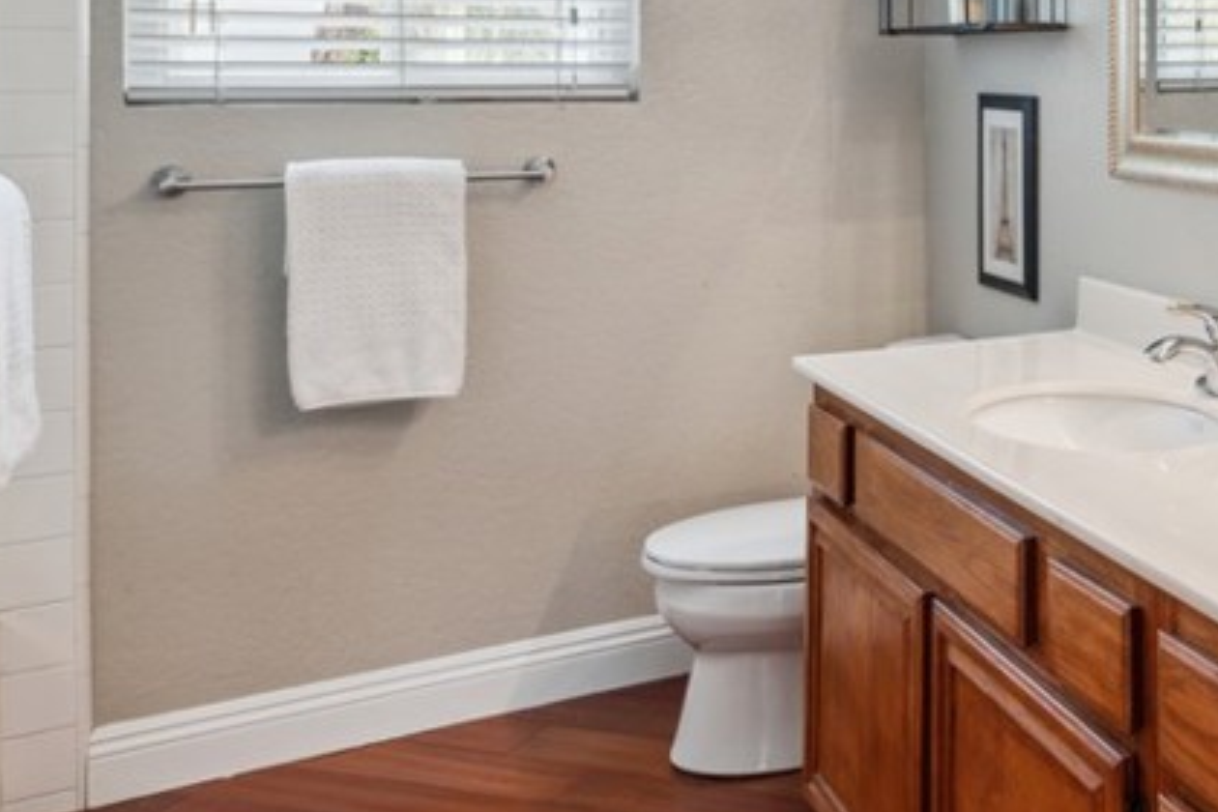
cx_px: 1134
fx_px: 1319
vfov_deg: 32.6
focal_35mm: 39
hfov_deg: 44.3
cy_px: 93
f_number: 8
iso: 200
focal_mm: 16
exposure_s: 1/8
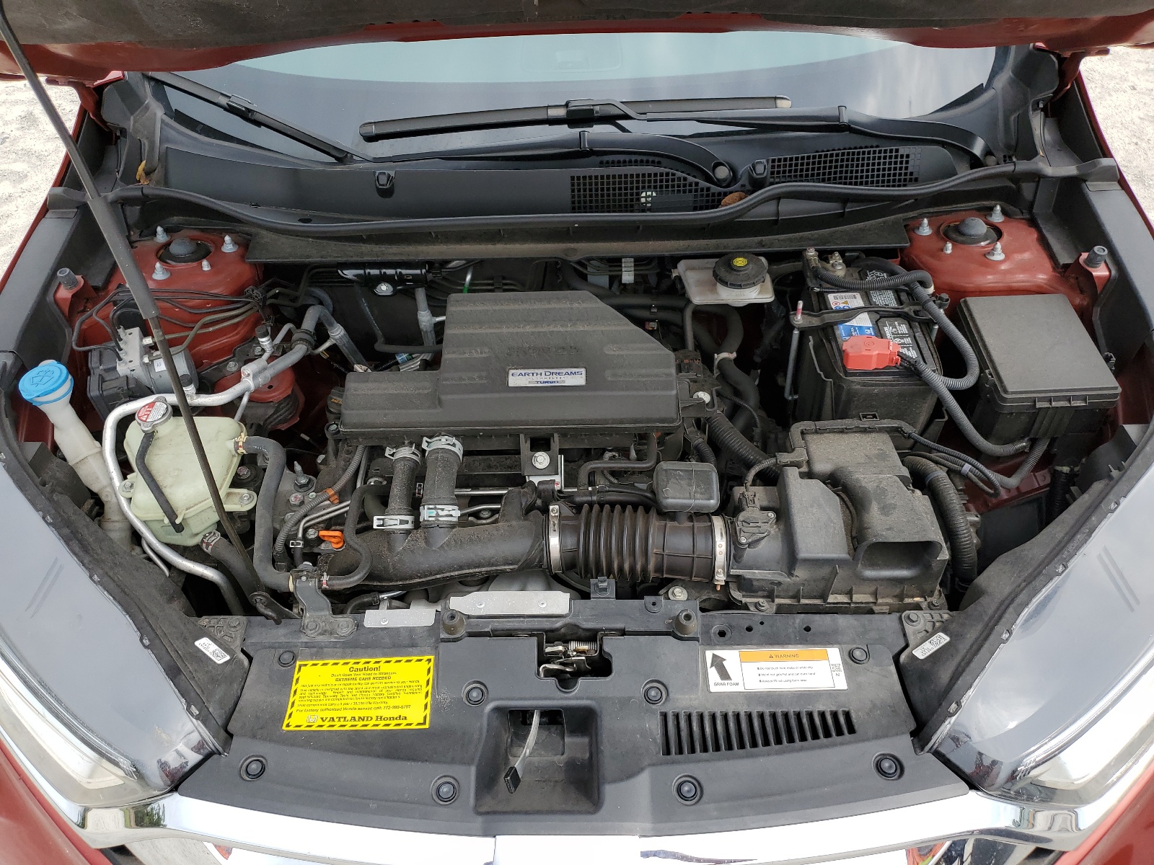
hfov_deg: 67.3
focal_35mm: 26
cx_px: 577
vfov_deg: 53.1
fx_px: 867
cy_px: 432
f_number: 1.5
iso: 50
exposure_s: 1/1429
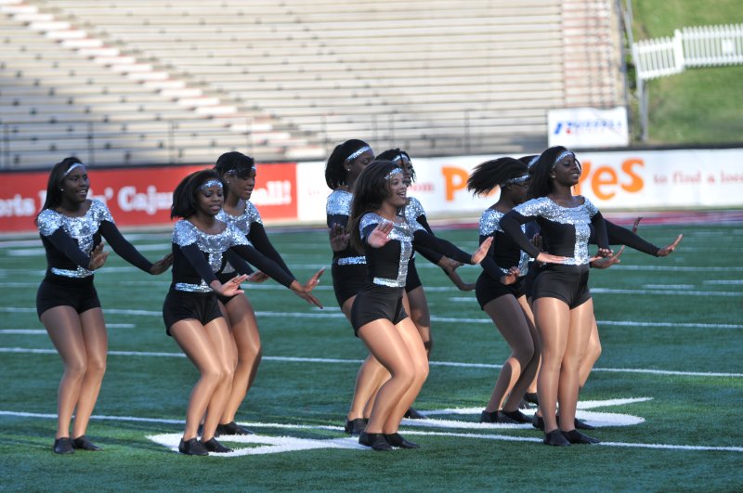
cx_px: 372
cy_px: 246
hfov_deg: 11.0
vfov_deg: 7.3
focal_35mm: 188
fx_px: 3864
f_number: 2.8
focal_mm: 125
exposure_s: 1/1250
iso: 200
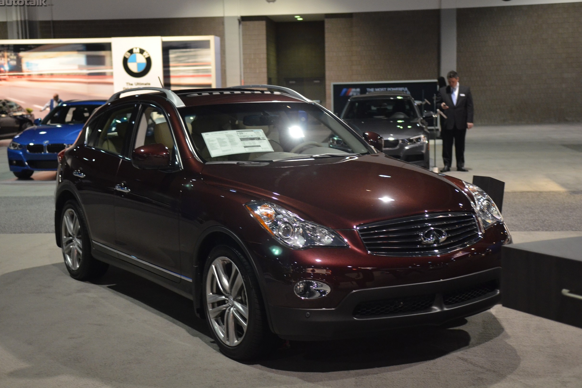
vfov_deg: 25.3
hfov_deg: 37.2
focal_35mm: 54
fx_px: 865
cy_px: 193
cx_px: 291
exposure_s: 1/50
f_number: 2.8
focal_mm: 35
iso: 1600
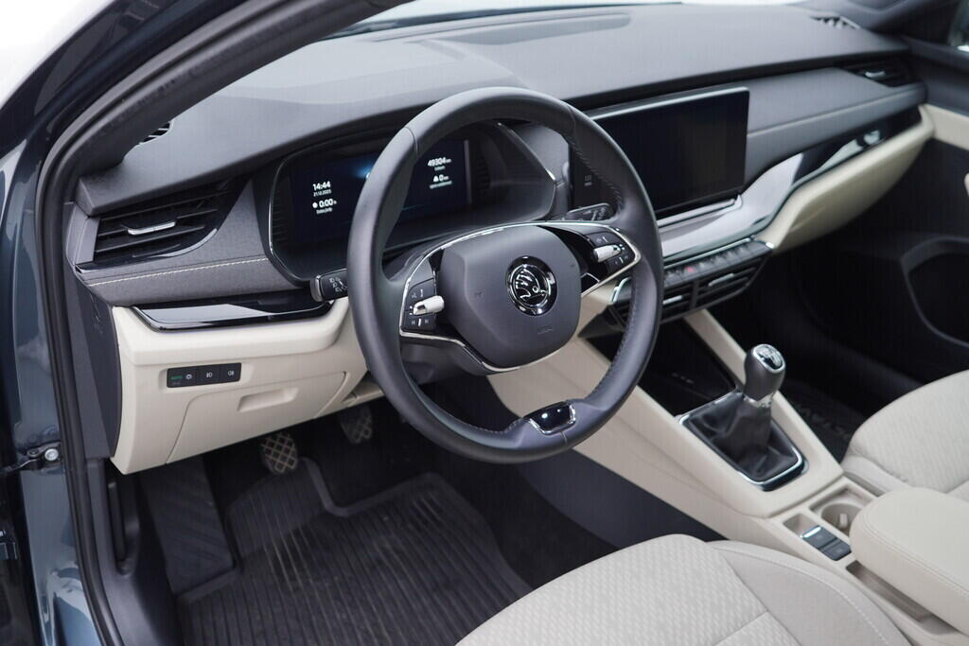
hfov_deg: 53.1
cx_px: 484
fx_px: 969
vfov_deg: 36.9
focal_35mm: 36
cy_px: 323
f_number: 2.8
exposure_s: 1/40
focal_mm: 24
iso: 160
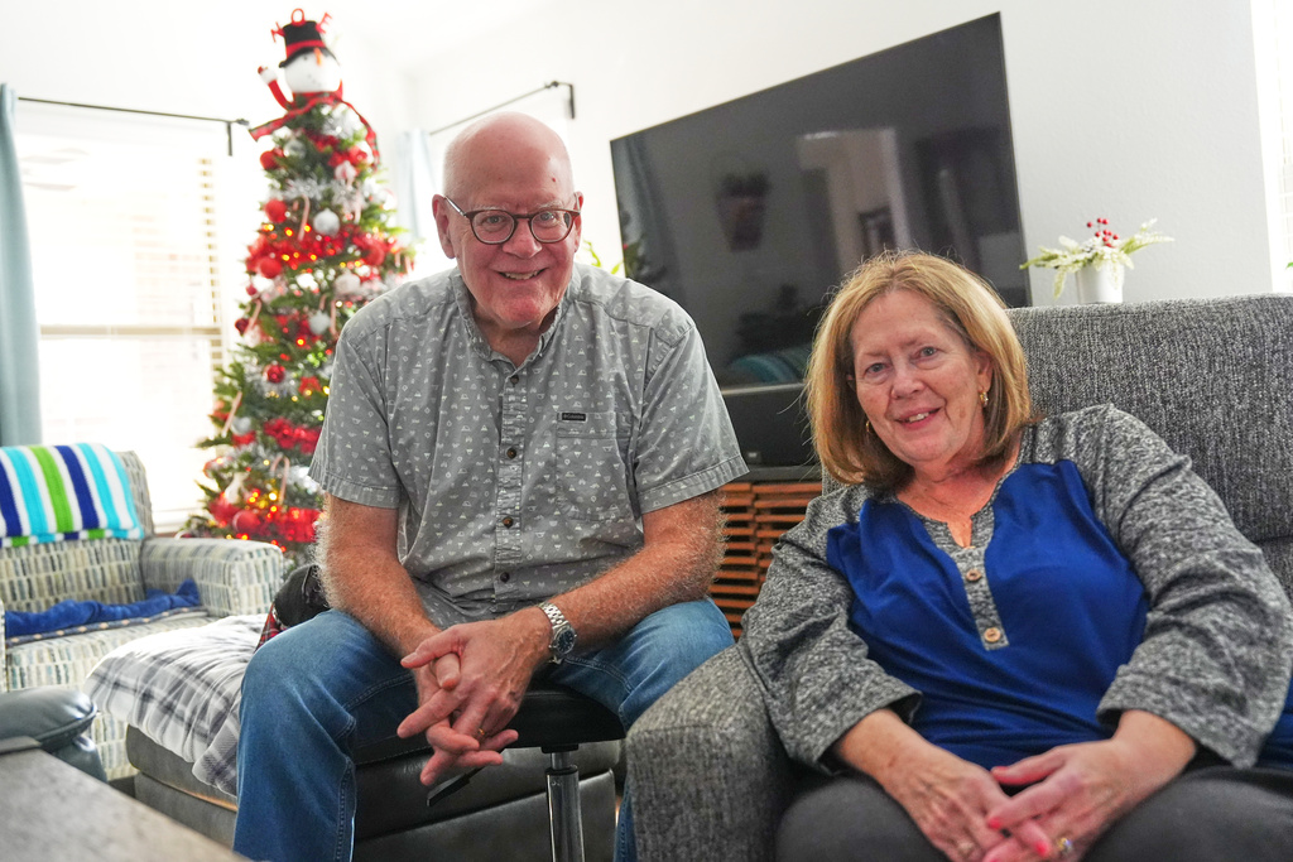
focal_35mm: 35
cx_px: 646
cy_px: 431
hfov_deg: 54.4
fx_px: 1257
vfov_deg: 37.9
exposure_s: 1/200
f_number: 3.2
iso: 3200
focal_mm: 35
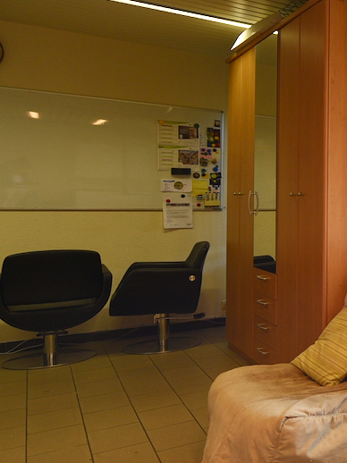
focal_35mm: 39
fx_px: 522
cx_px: 584
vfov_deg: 47.8
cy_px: 206
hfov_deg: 23.8
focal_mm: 14
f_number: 4
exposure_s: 1/60
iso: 200
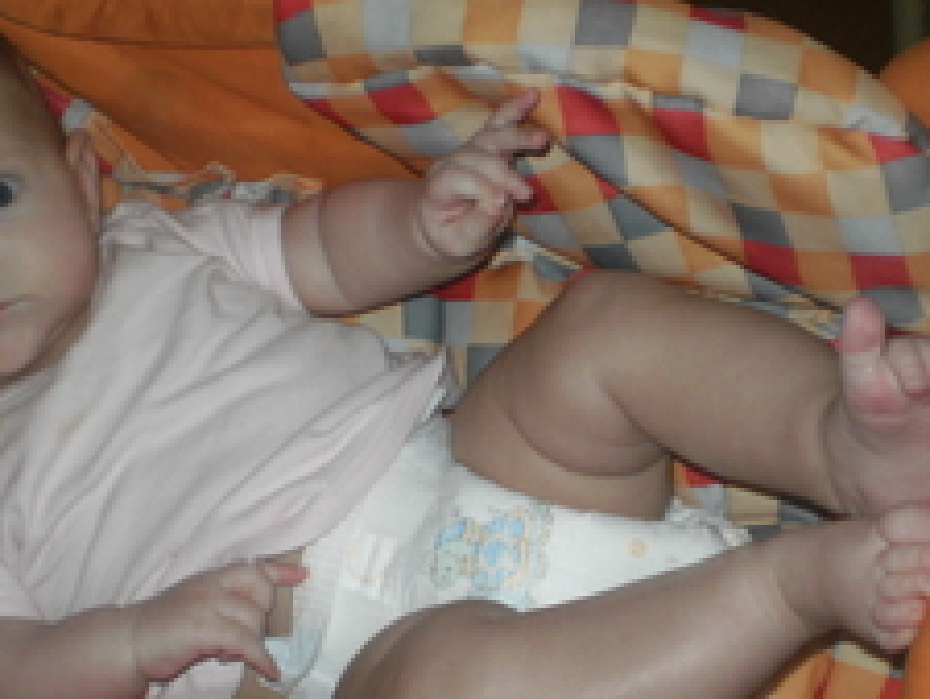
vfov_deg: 20.4
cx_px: 376
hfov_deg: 27.0
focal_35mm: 72
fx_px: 1935
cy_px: 443
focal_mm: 6.3
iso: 125
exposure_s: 1/30
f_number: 3.1
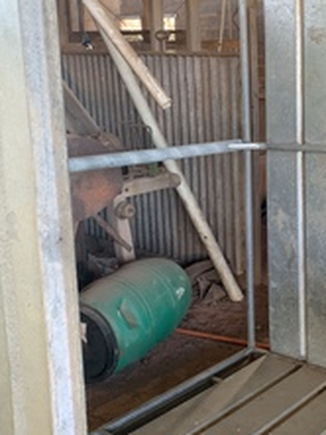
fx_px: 590
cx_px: 285
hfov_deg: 29.8
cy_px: 187
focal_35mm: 47
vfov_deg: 40.3
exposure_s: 1/60
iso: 100
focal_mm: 4.25
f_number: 1.8
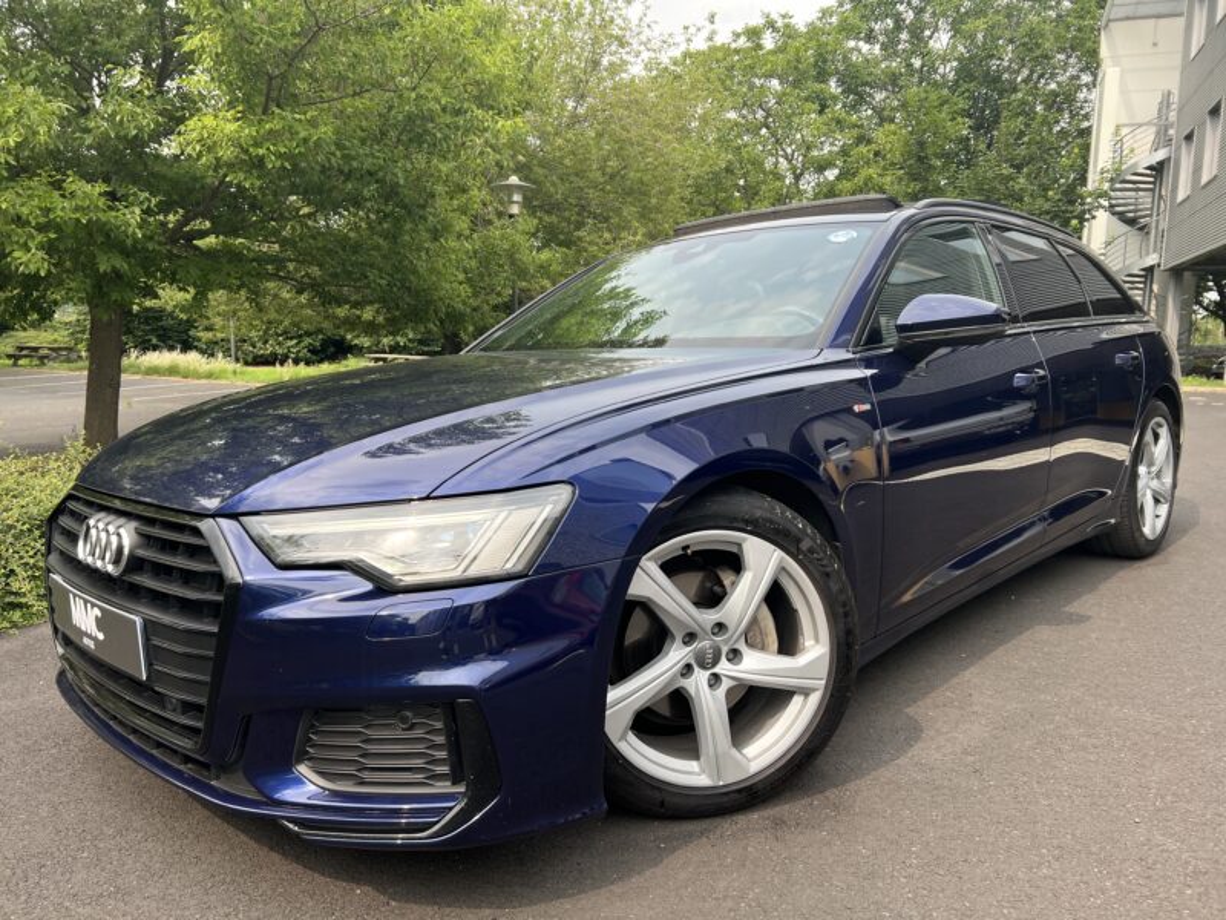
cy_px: 460
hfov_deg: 67.3
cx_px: 613
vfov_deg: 53.1
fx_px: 921
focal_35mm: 26
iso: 50
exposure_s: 1/786
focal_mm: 5.7
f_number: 1.5
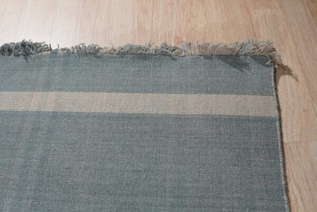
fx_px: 396
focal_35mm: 45
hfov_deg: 43.6
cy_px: 106
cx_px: 158
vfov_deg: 29.9
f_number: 4
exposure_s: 1/250
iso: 500
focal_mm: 30
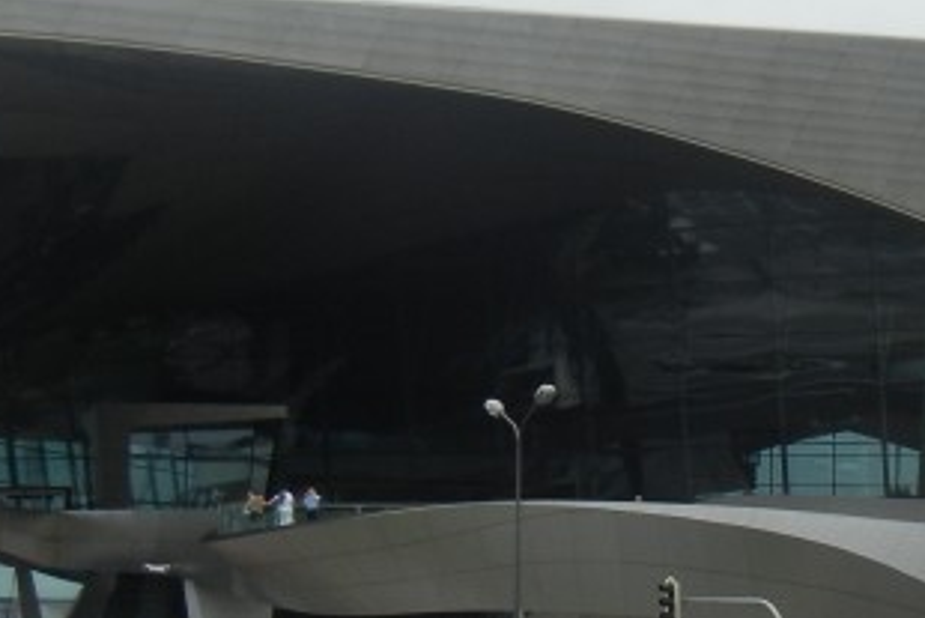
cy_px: 448
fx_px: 2648
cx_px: 743
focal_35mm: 103
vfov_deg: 13.3
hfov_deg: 19.6
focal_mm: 5.4
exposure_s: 1/362
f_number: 7
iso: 160
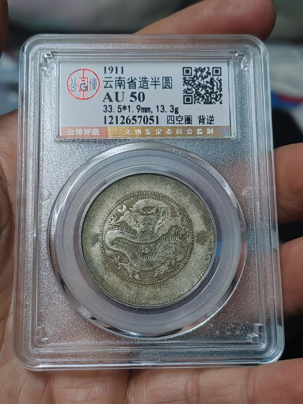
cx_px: 152
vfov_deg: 35.5
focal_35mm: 54
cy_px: 202
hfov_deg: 27.0
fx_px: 630
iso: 3200
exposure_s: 1/50
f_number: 1.9
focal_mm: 6.12
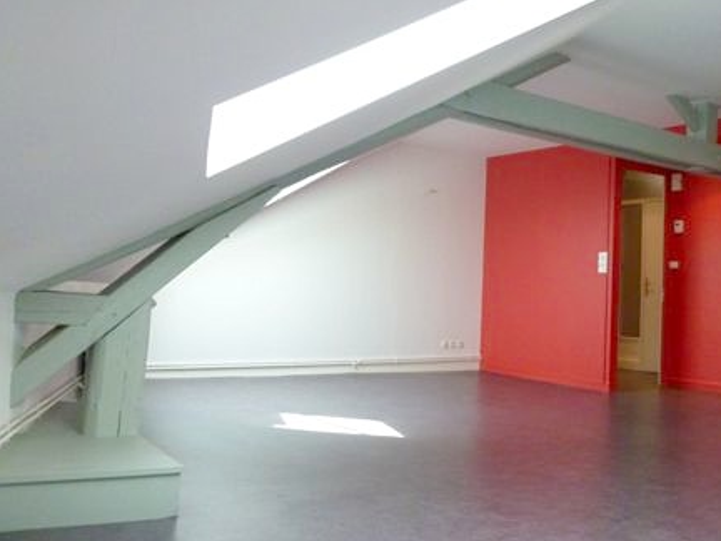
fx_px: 771
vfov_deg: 38.7
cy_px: 277
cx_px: 531
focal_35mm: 37
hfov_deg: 48.4
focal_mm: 4.5
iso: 400
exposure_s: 1/60
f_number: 3.1
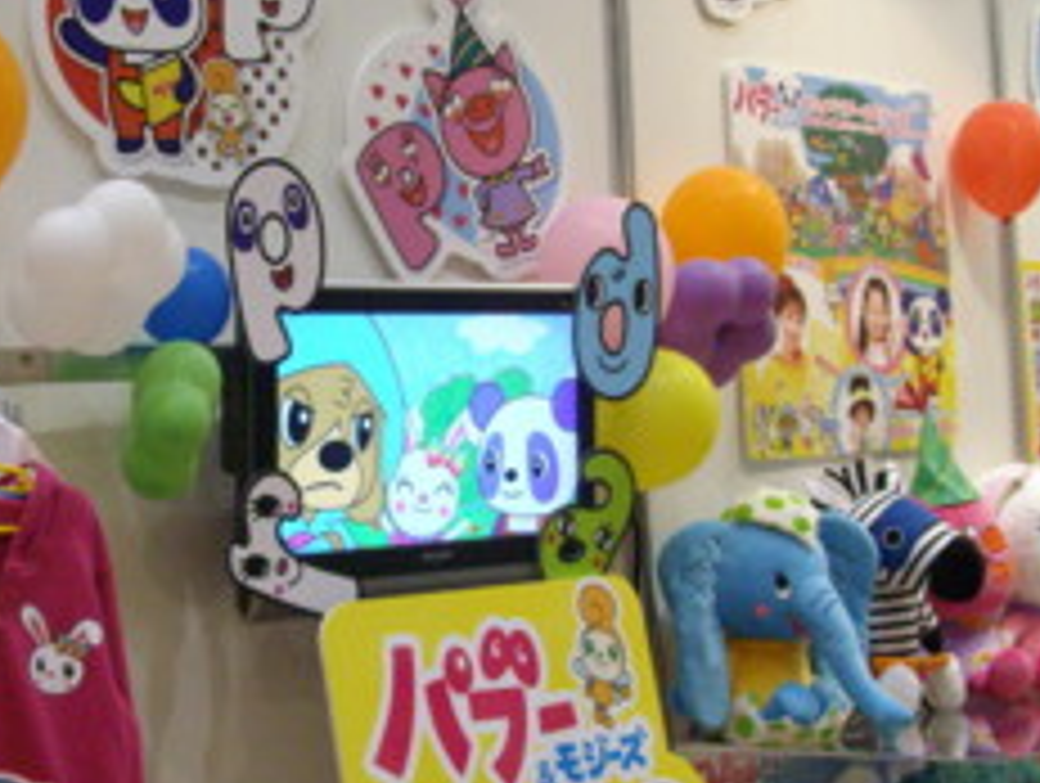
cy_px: 324
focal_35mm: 70
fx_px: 2106
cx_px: 365
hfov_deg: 27.6
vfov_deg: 21.0
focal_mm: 6
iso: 320
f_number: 2.7
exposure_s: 1/80
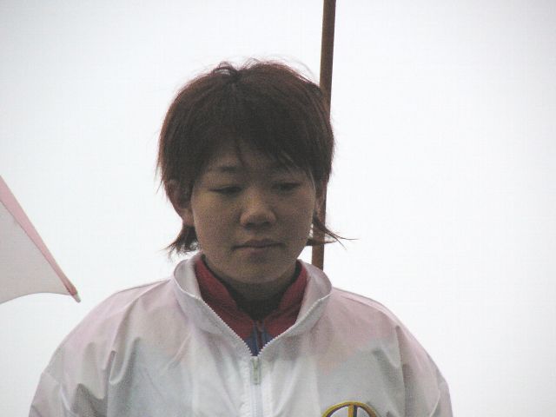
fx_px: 5911
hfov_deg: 5.4
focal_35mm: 368
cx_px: 278
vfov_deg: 4.0
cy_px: 208
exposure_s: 1/125
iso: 400
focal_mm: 61.3
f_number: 3.7
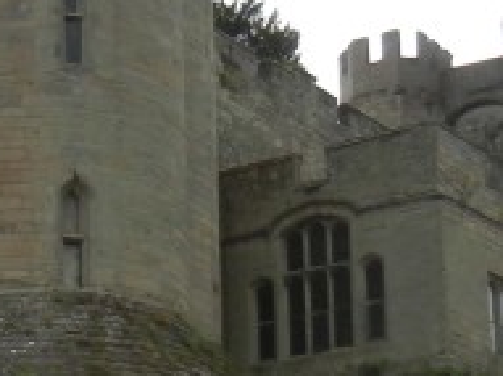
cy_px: 439
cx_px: -126
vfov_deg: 9.1
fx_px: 2338
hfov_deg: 12.0
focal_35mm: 161
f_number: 3.5
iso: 160
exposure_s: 1/863
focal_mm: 5.4
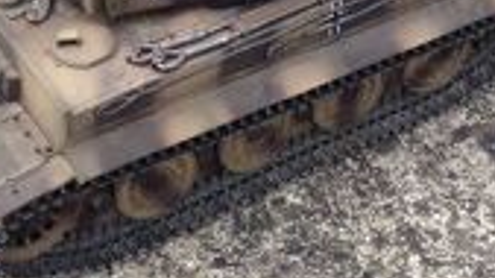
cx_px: 146
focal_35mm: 102
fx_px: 1339
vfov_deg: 11.7
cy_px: -7
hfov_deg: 20.8
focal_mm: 3.3
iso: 25
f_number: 2.4
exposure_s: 1/308
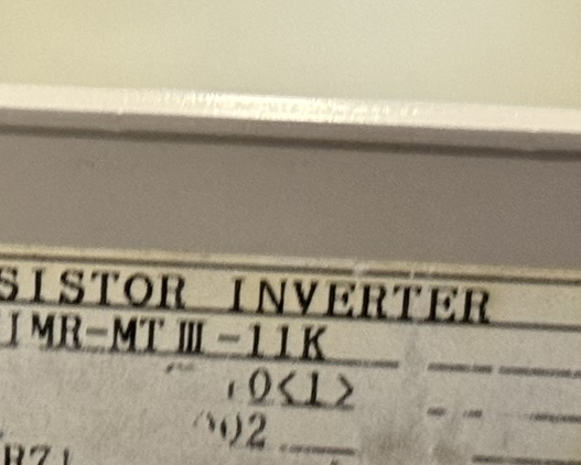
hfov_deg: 10.4
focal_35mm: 182
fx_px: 3131
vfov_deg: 8.5
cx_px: -149
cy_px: 141
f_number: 1.78
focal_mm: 6.76
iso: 250
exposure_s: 1/50
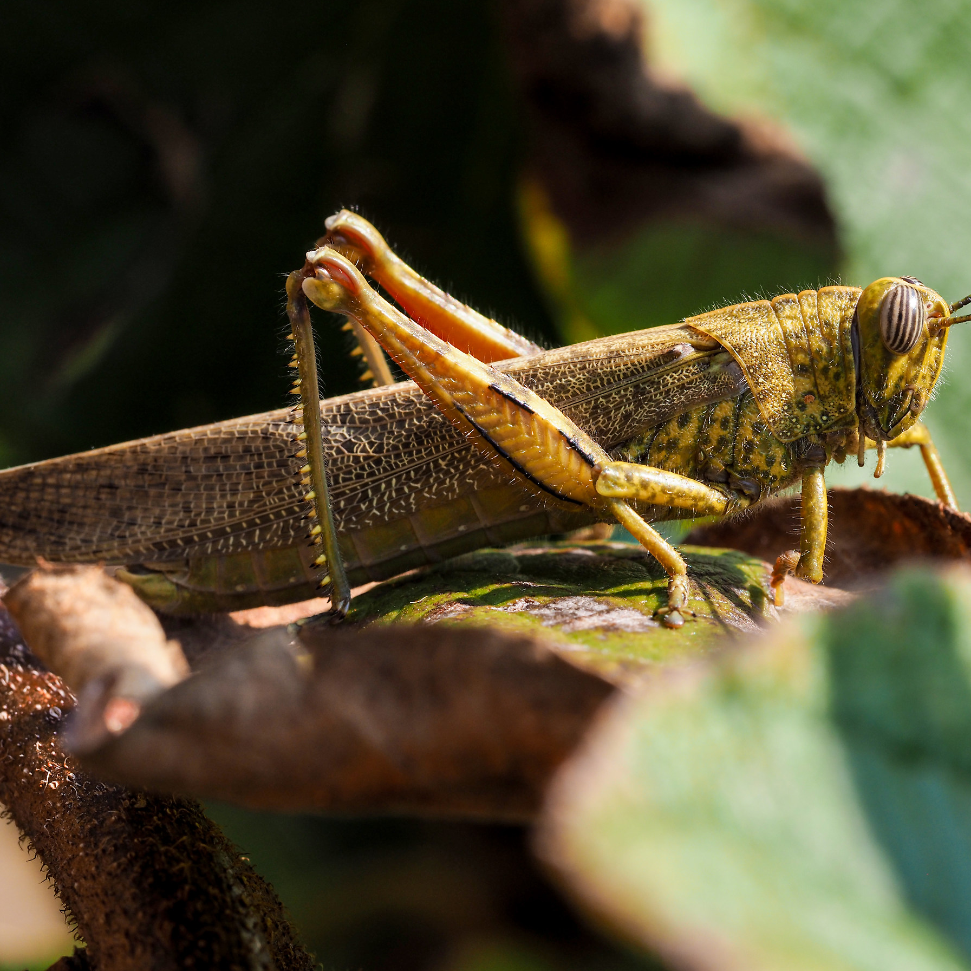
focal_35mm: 142
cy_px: 484
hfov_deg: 12.3
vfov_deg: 12.3
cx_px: 551
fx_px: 4506
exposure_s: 1/200
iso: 200
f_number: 7.1
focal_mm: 60
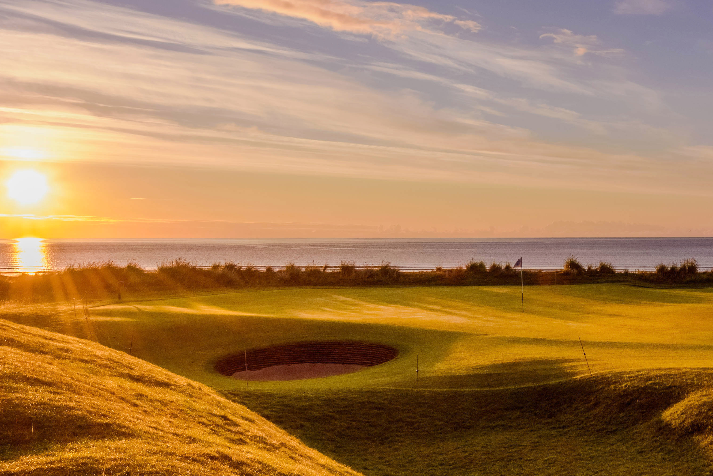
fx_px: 911
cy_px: 299
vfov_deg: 29.1
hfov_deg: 39.9
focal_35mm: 46
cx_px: 627
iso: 400
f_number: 11
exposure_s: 1/320
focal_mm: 19
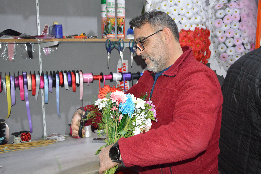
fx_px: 228
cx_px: 130
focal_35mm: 32
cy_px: 87
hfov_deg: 59.5
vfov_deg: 41.7
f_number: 3.8
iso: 2000
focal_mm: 21
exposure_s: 1/60
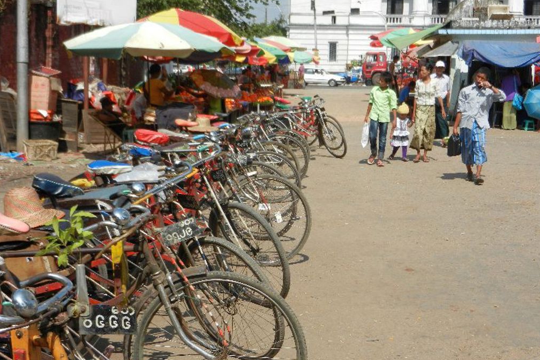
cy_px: 189
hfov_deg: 35.6
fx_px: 840
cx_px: 273
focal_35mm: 56
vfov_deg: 24.2
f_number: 4.4
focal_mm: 9.4
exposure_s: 1/1250
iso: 160
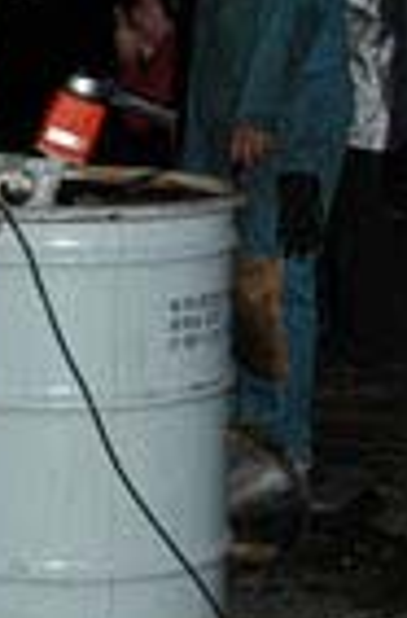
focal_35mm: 128
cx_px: -315
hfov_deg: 10.1
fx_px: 2187
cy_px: 302
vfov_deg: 16.1
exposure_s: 1/60
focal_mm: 24
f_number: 4.8
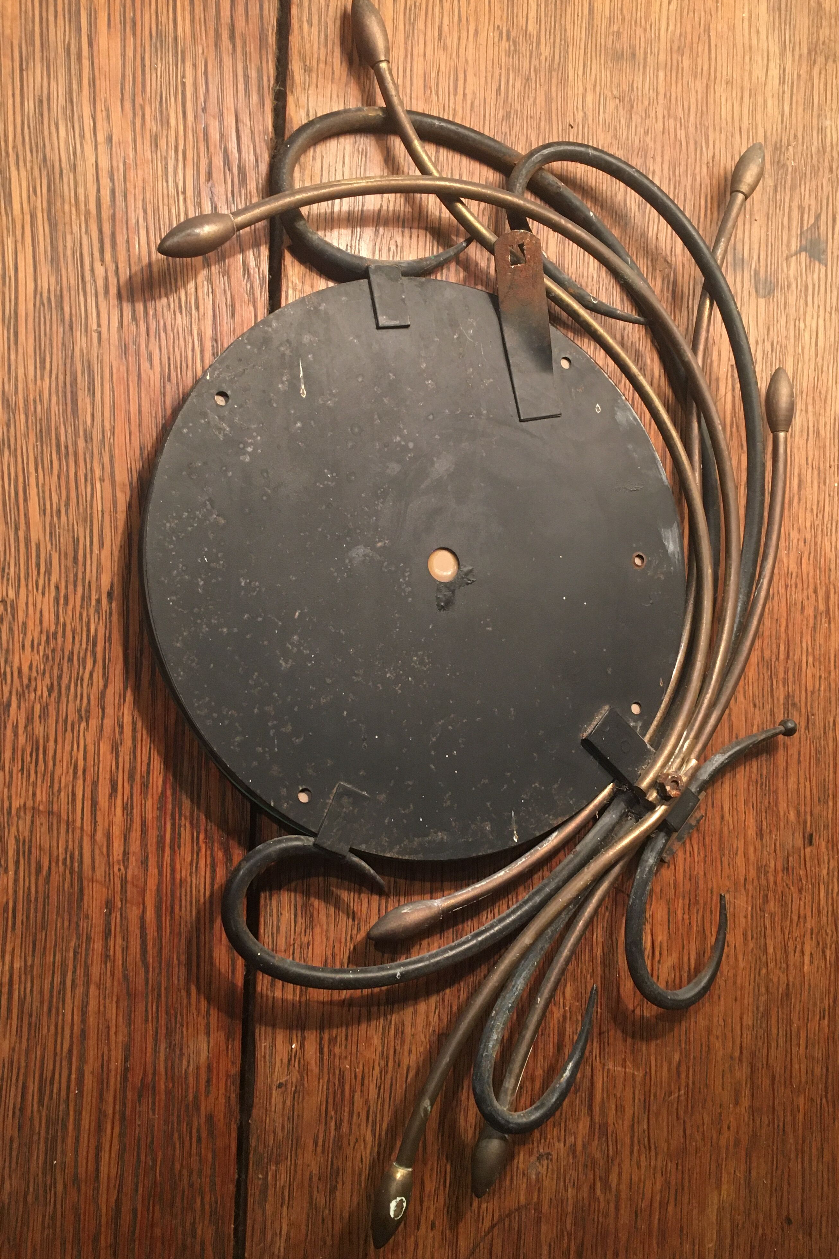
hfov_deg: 42.3
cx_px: 455
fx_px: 1084
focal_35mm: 31
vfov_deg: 60.3
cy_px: 634
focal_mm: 4.15
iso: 200
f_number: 2.2
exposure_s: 1/33
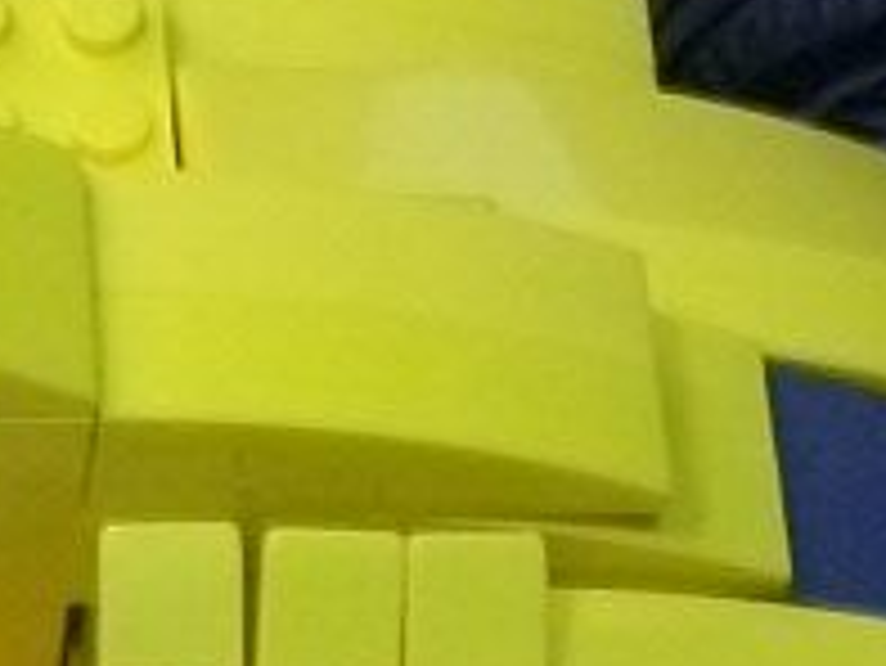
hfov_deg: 8.7
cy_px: 652
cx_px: -612
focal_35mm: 221
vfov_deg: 6.7
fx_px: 5660
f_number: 2.7
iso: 160
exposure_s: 1/8
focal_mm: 6.1
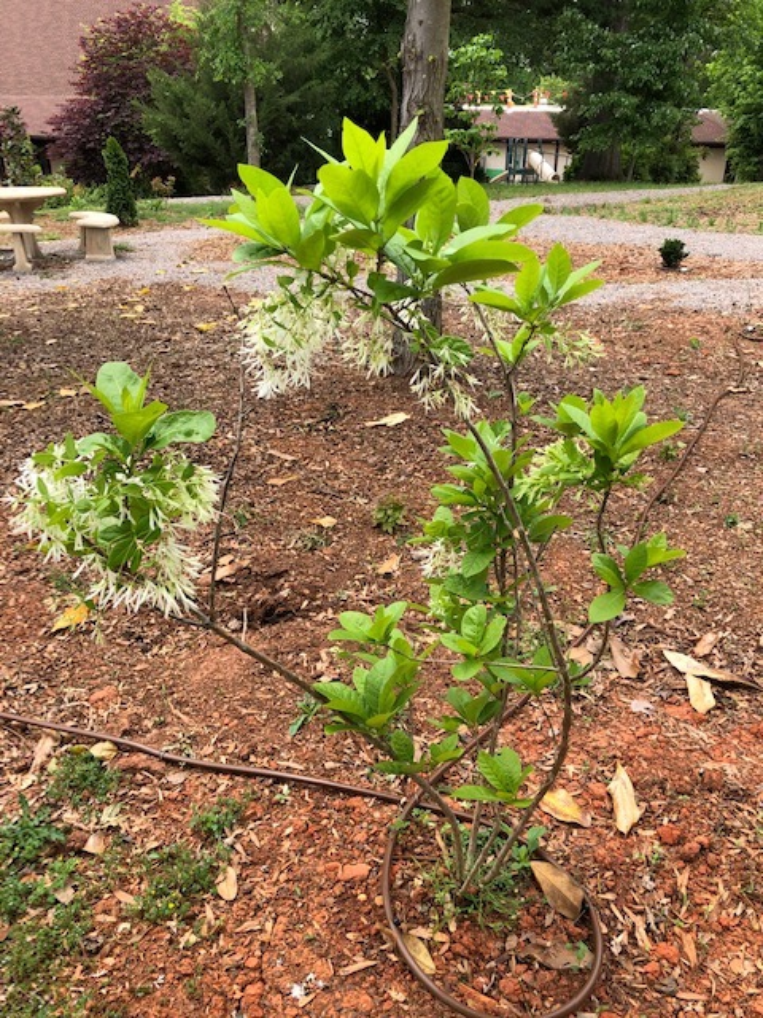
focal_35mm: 28
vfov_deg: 63.4
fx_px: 823
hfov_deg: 49.7
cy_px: 509
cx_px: 382
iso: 20
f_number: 1.8
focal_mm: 3.99
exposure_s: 1/639
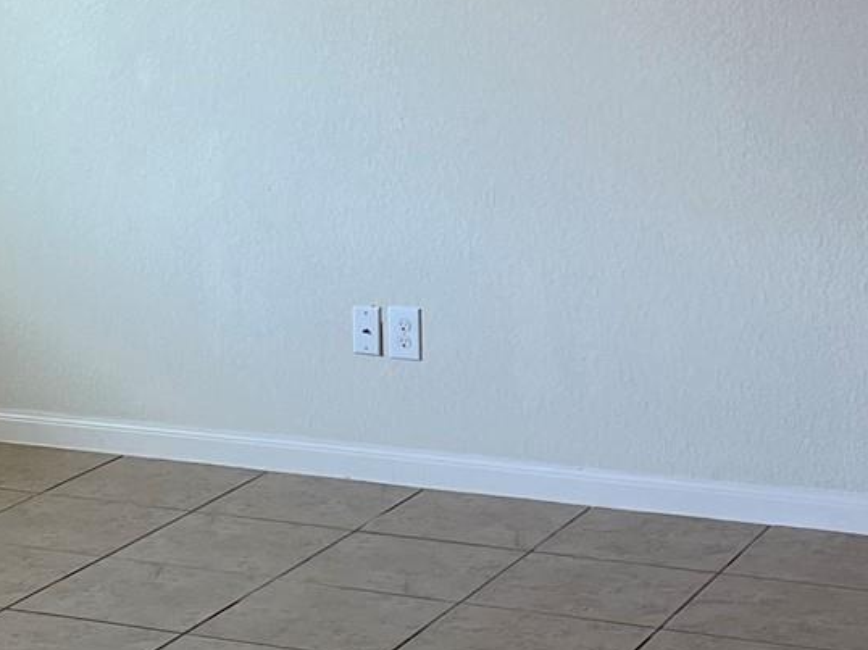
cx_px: 147
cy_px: -11
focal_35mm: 99
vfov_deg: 14.7
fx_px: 2481
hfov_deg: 19.6
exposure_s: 1/162
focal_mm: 5.1
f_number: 1.6
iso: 50
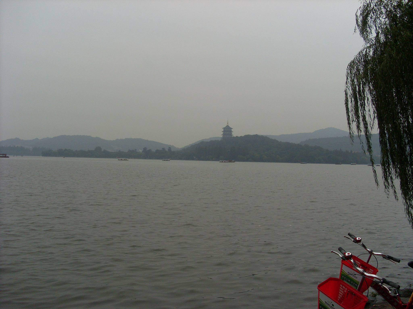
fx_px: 453
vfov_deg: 37.7
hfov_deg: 49.0
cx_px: 206
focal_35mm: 38
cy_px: 154
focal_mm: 6.3
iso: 80
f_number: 3
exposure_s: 1/250
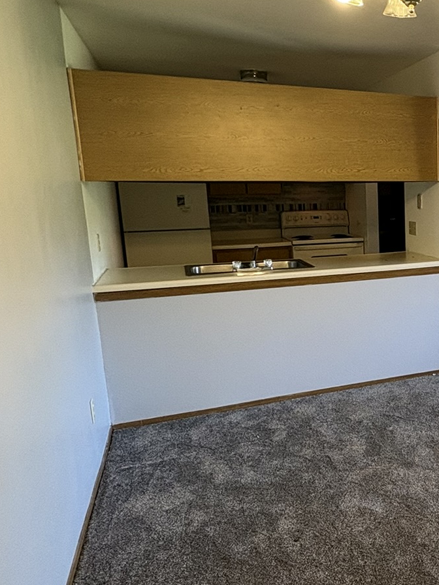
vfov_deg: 56.8
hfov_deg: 38.9
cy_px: 289
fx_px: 541
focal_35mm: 32
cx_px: 442
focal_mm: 2.22
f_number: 2.2
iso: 250
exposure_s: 1/60
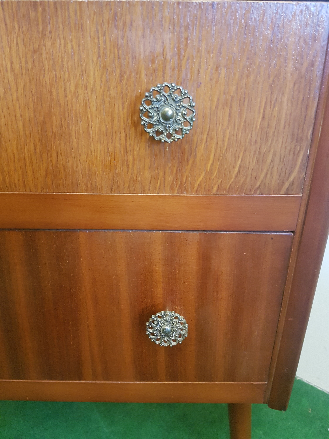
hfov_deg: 53.1
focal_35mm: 26
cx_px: 164
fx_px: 329
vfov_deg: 67.3
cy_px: 220
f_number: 1.7
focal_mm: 4.2
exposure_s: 1/13
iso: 250
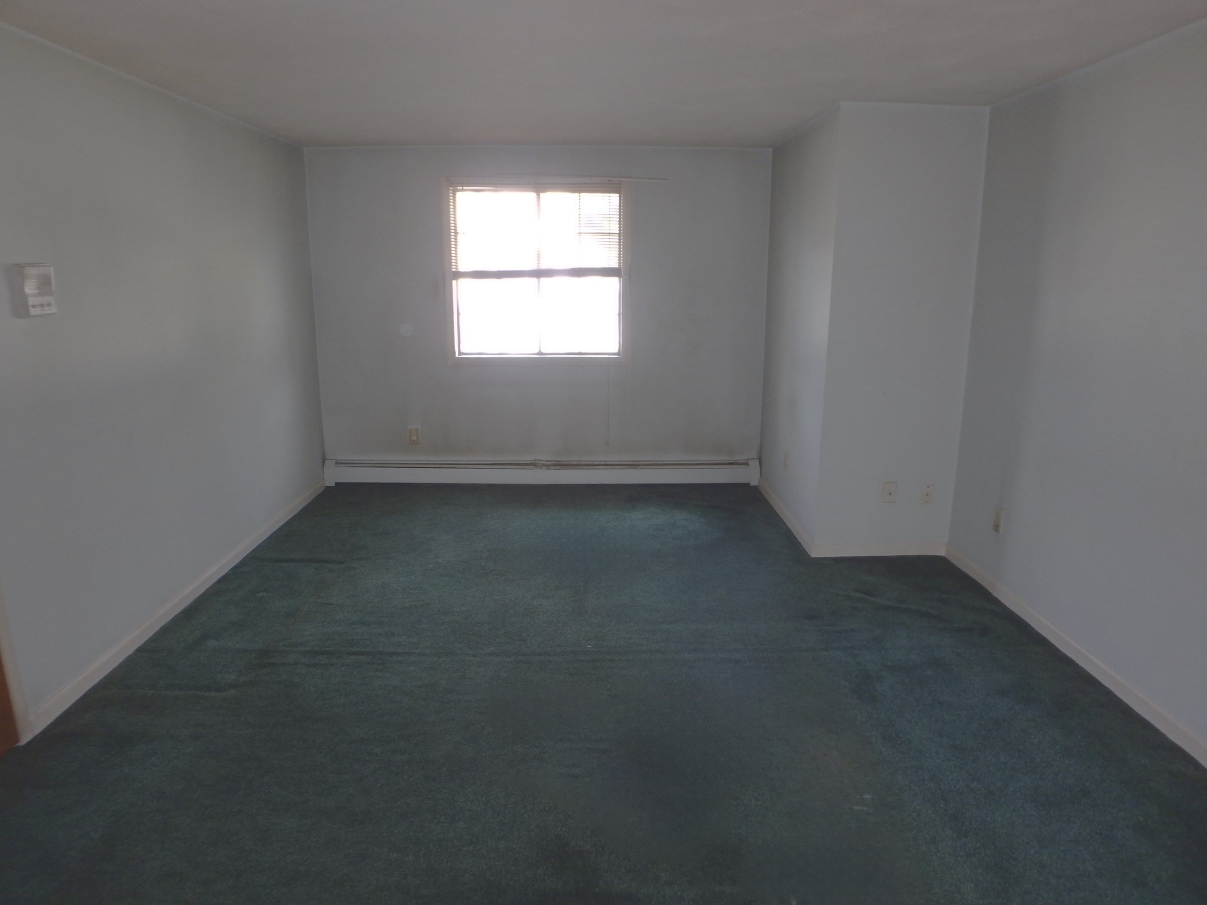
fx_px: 732
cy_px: 452
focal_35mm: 21
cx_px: 604
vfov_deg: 63.4
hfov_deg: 79.0
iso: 250
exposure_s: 1/30
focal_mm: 3.7
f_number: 3.5
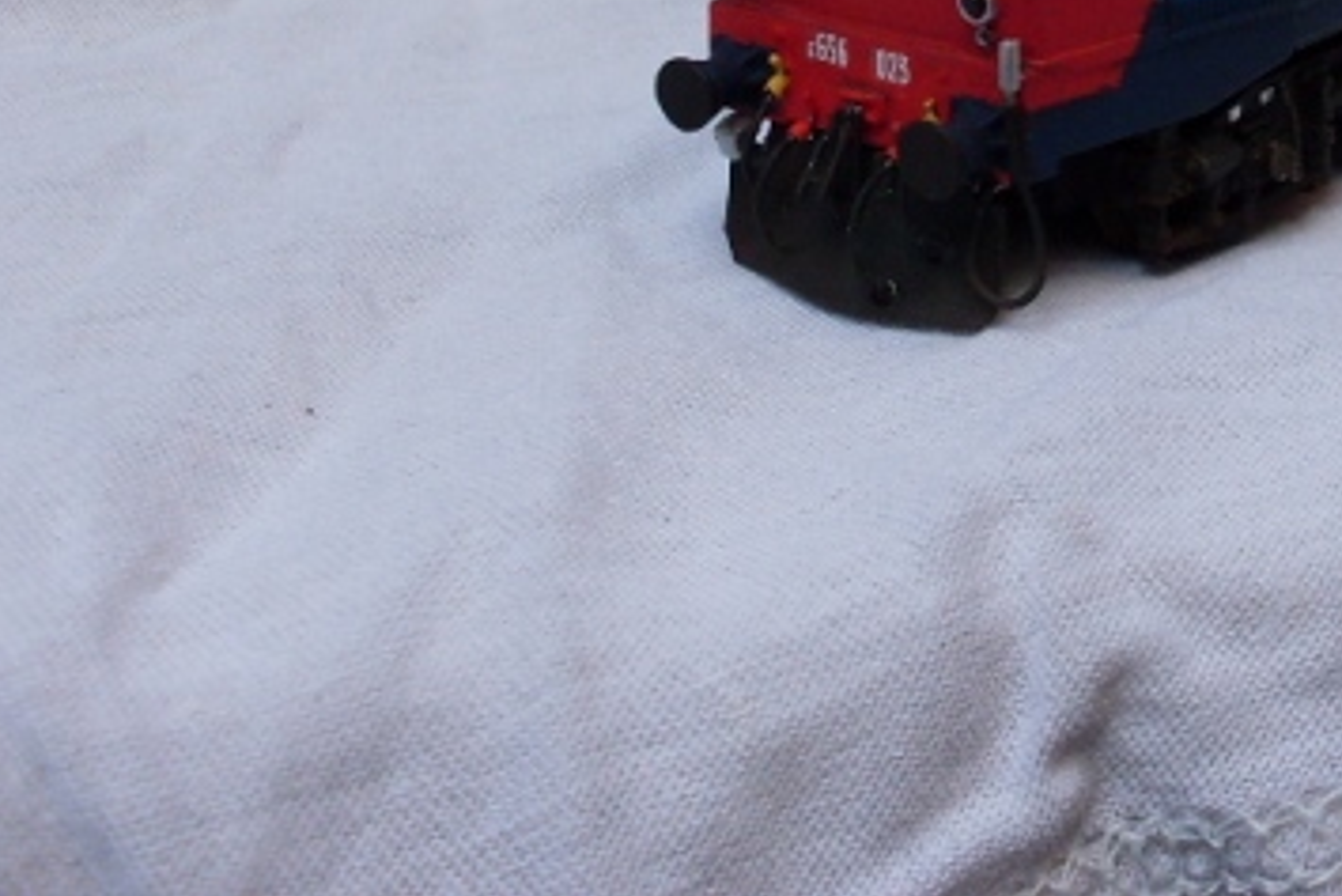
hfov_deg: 22.1
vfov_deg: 14.8
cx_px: 1314
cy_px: -229
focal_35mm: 89
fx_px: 3319
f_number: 2.8
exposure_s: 1/250
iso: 80
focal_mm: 6.3
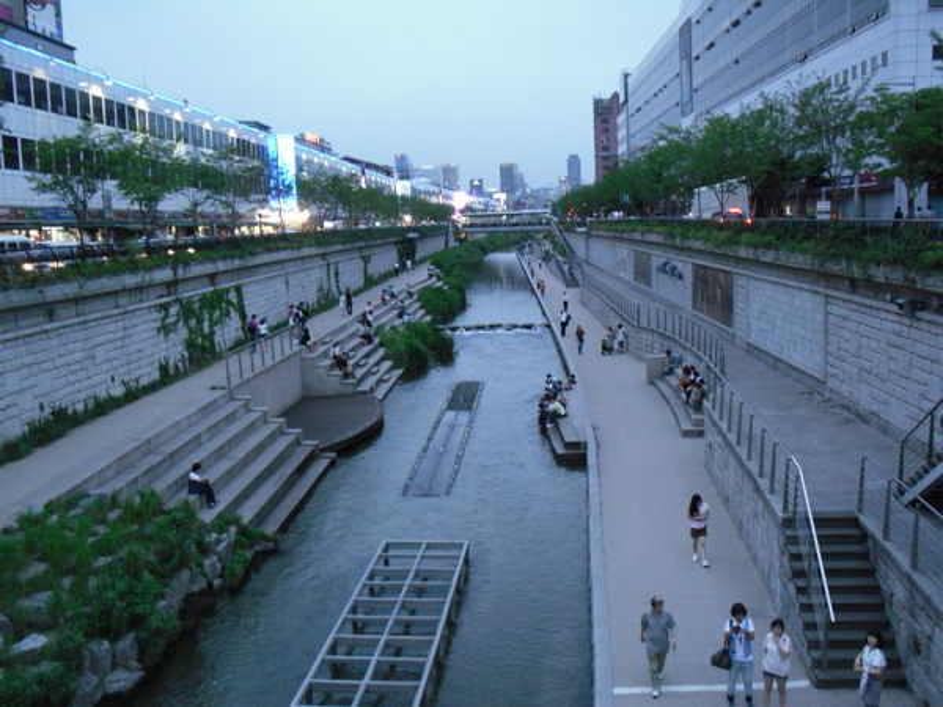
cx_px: 472
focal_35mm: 35
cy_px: 354
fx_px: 953
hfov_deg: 52.6
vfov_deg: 40.7
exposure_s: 1/22
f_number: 3
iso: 400
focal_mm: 6.3
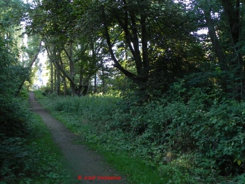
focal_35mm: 37
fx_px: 262
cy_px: 92
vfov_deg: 38.7
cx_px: 122
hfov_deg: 50.1
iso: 196
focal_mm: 6.6
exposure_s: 1/30
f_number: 3.2
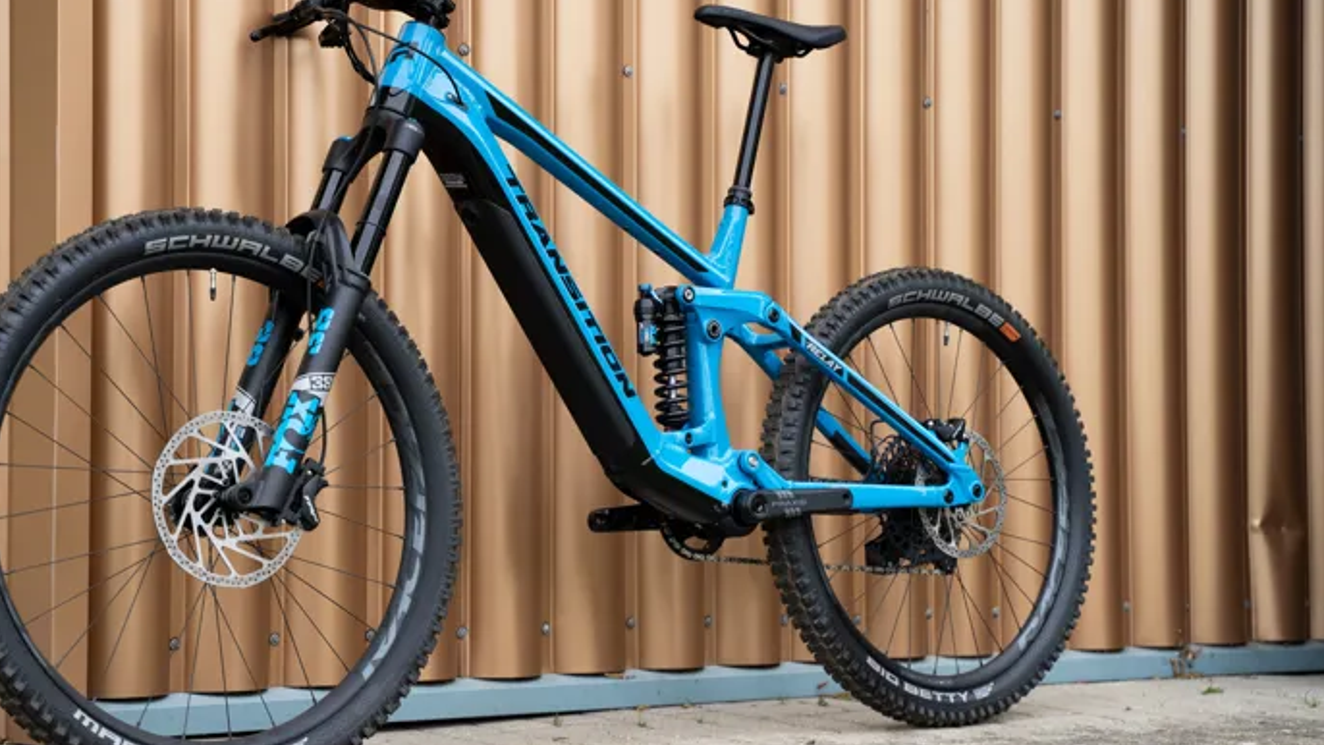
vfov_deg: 14.6
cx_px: 587
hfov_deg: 25.6
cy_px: 354
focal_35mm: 83
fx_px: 2914
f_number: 4
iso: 1250
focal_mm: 68
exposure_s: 1/2500
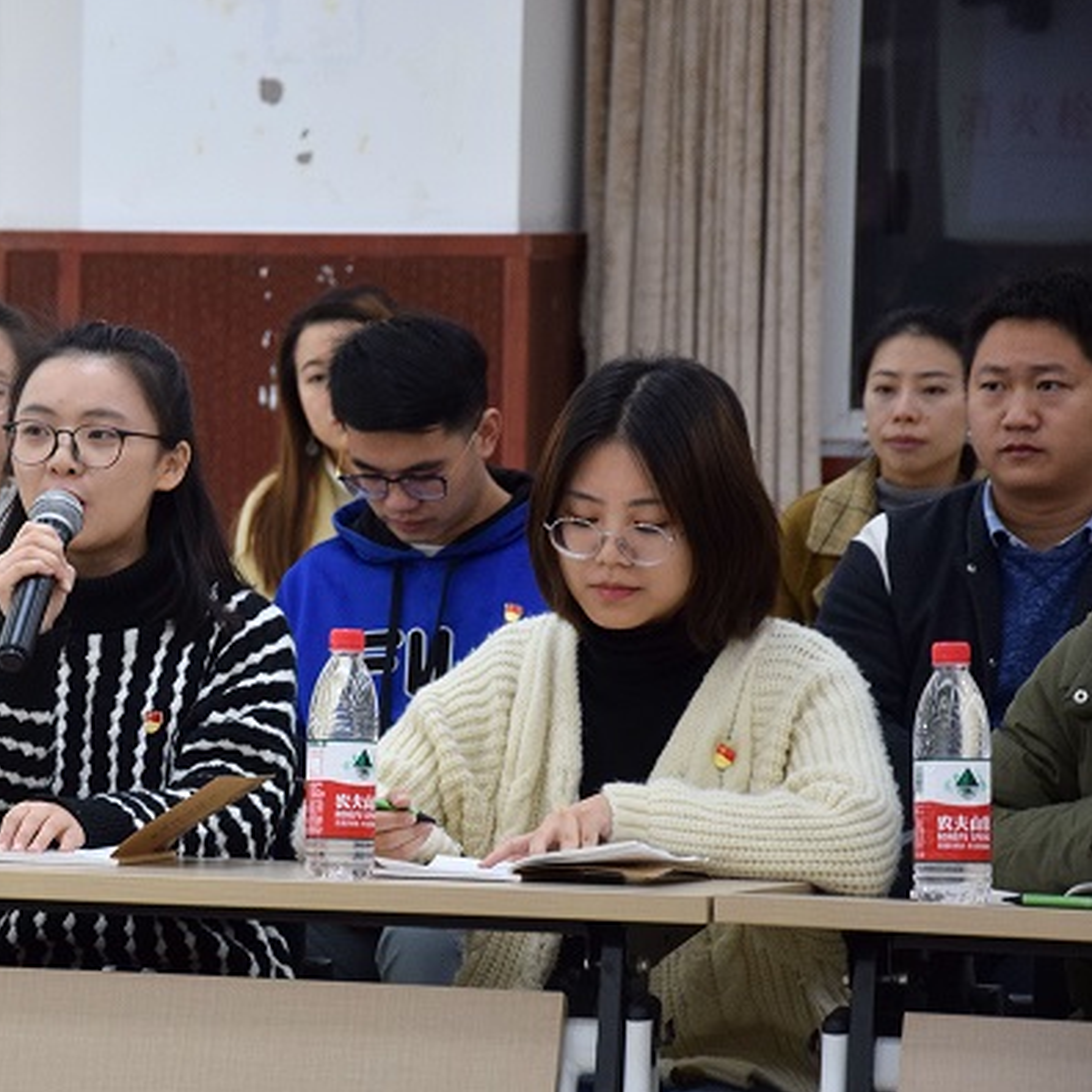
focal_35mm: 208
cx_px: 108
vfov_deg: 8.4
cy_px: 638
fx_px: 7424
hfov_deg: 8.4
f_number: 5.6
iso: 800
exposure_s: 1/80
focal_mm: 90
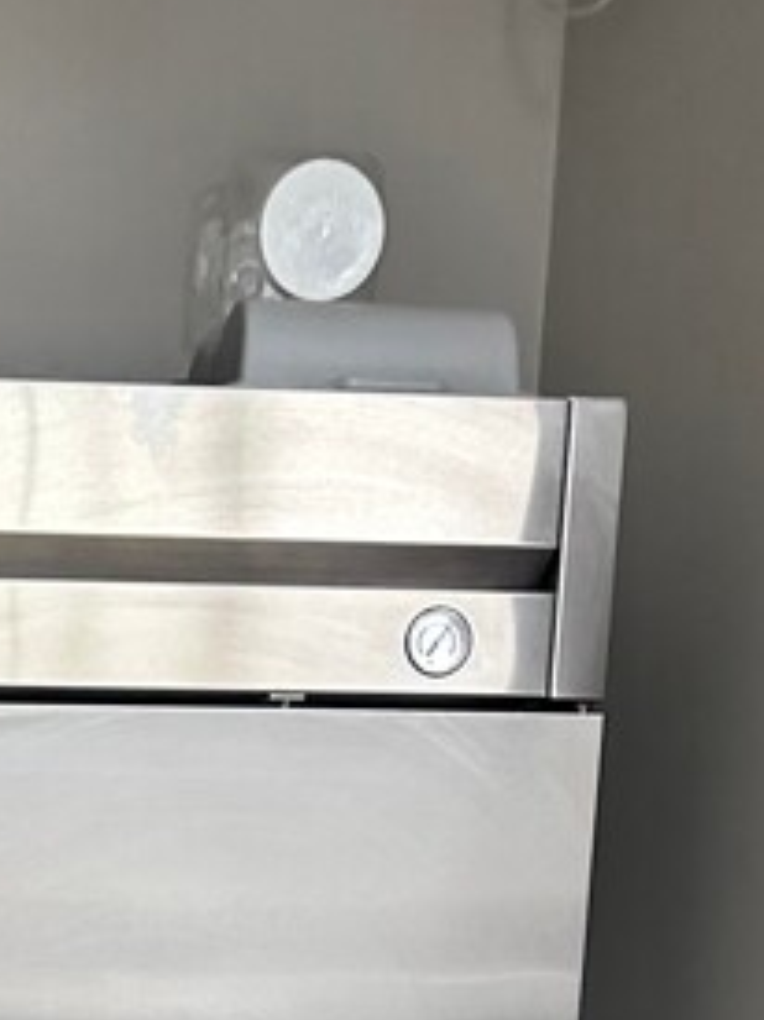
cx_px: -174
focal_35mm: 71
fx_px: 2091
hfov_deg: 19.4
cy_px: 1448
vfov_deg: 23.1
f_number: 1.78
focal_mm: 6.86
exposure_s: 1/60
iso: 640
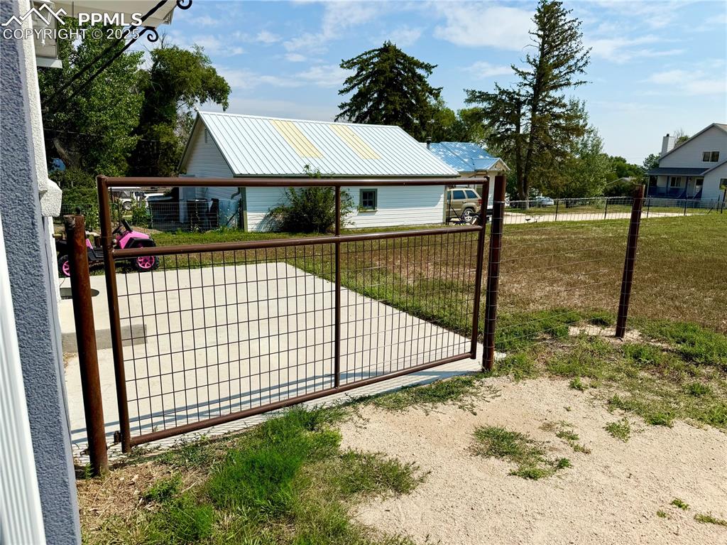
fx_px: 504
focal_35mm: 24
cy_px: 272
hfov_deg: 71.6
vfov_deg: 56.8
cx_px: 364
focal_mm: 6.76
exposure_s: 1/8130
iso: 80
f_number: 1.78
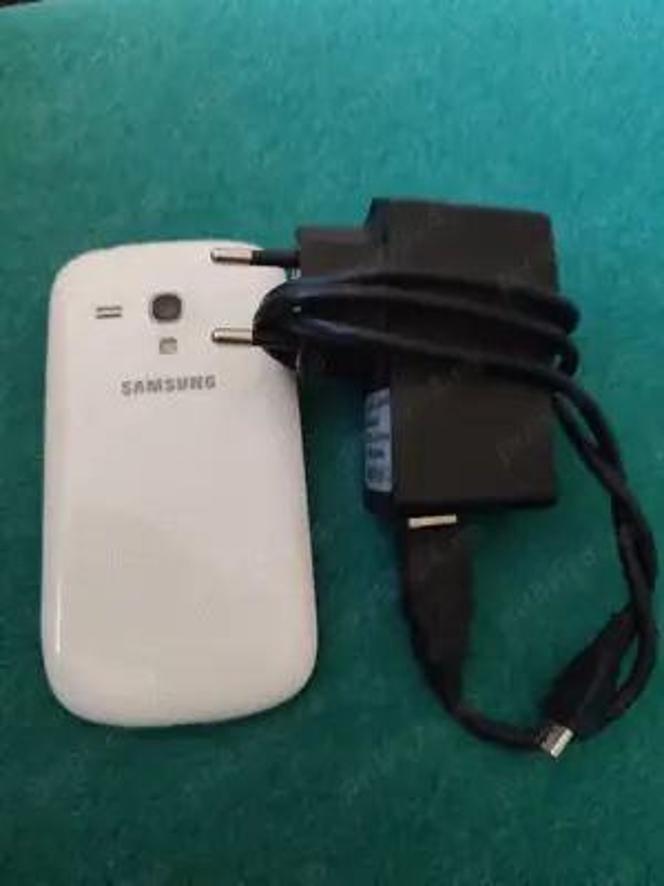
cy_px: 443
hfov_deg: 56.8
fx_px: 614
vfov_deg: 71.6
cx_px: 332
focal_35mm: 24
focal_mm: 5.89
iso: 1351
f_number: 1.89
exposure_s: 1/17
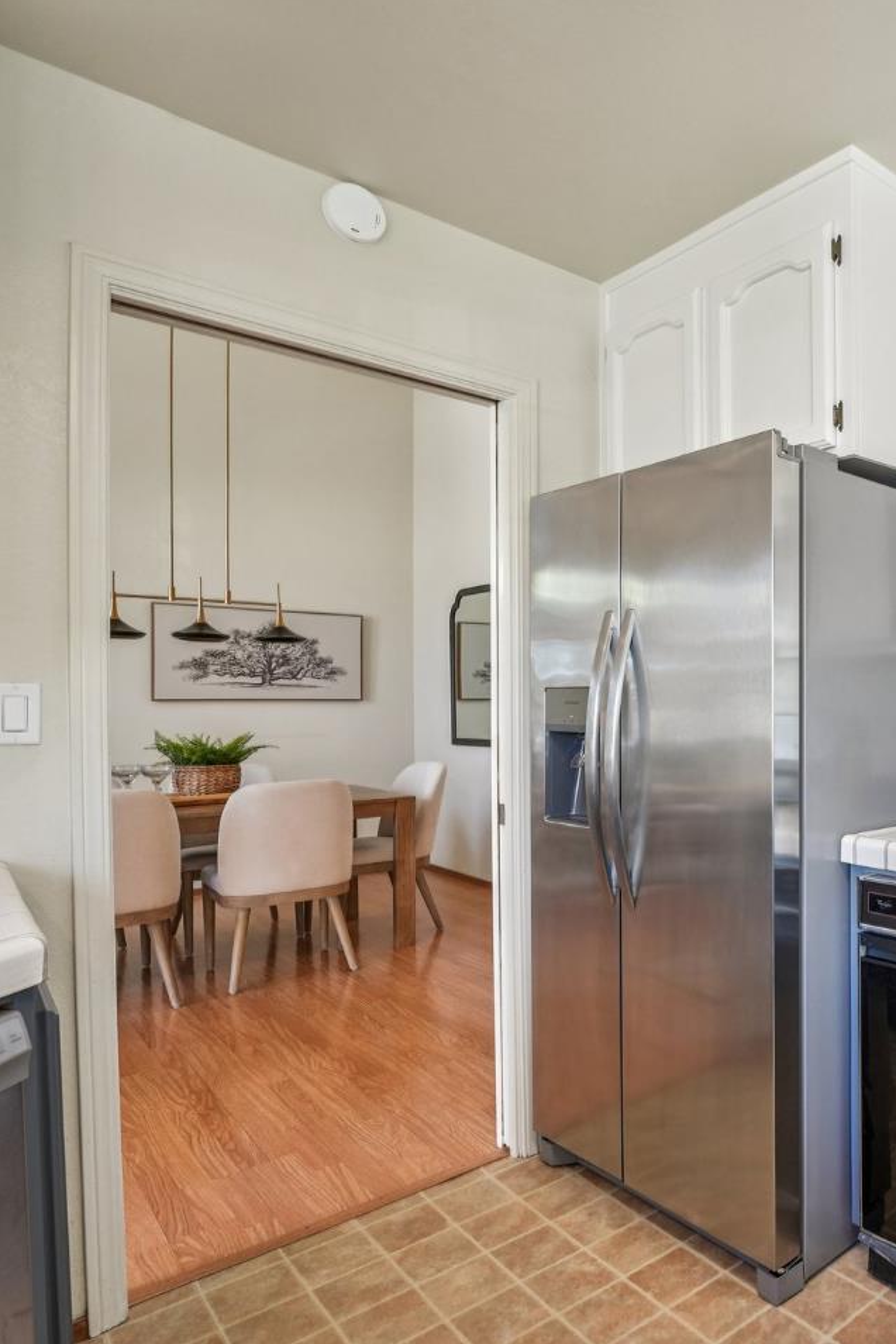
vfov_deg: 78.5
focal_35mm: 22
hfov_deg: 47.4
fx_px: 821
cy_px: 698
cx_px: 897
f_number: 8
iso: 800
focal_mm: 14
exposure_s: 1/30
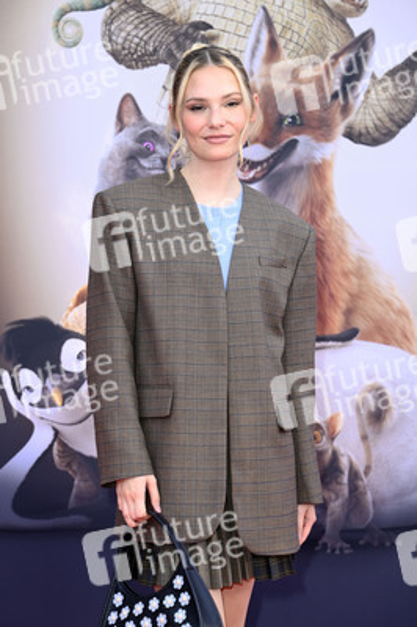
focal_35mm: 105
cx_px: 208
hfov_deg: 13.0
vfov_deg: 19.5
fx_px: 1827
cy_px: 314
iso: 640
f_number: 5.6
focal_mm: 105
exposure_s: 1/200
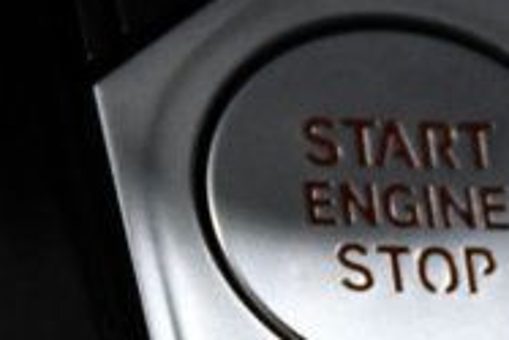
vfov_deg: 2.2
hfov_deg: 3.4
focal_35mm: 613
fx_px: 8674
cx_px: 408
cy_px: 269
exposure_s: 1/320
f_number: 5
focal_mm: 75
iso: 2500
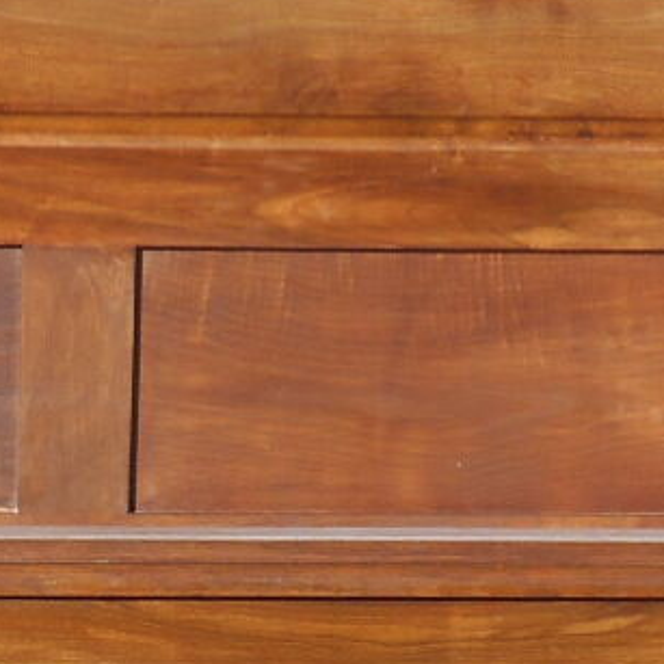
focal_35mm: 230
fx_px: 4991
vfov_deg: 7.6
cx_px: 22
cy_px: 729
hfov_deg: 7.6
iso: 80
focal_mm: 8.8
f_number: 4.5
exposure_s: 1/400
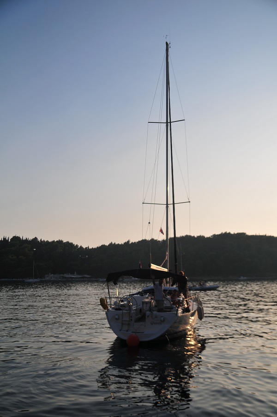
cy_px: 208
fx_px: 416
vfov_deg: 53.2
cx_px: 138
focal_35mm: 36
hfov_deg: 36.8
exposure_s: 1/8000
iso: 200
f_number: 4
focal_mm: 24
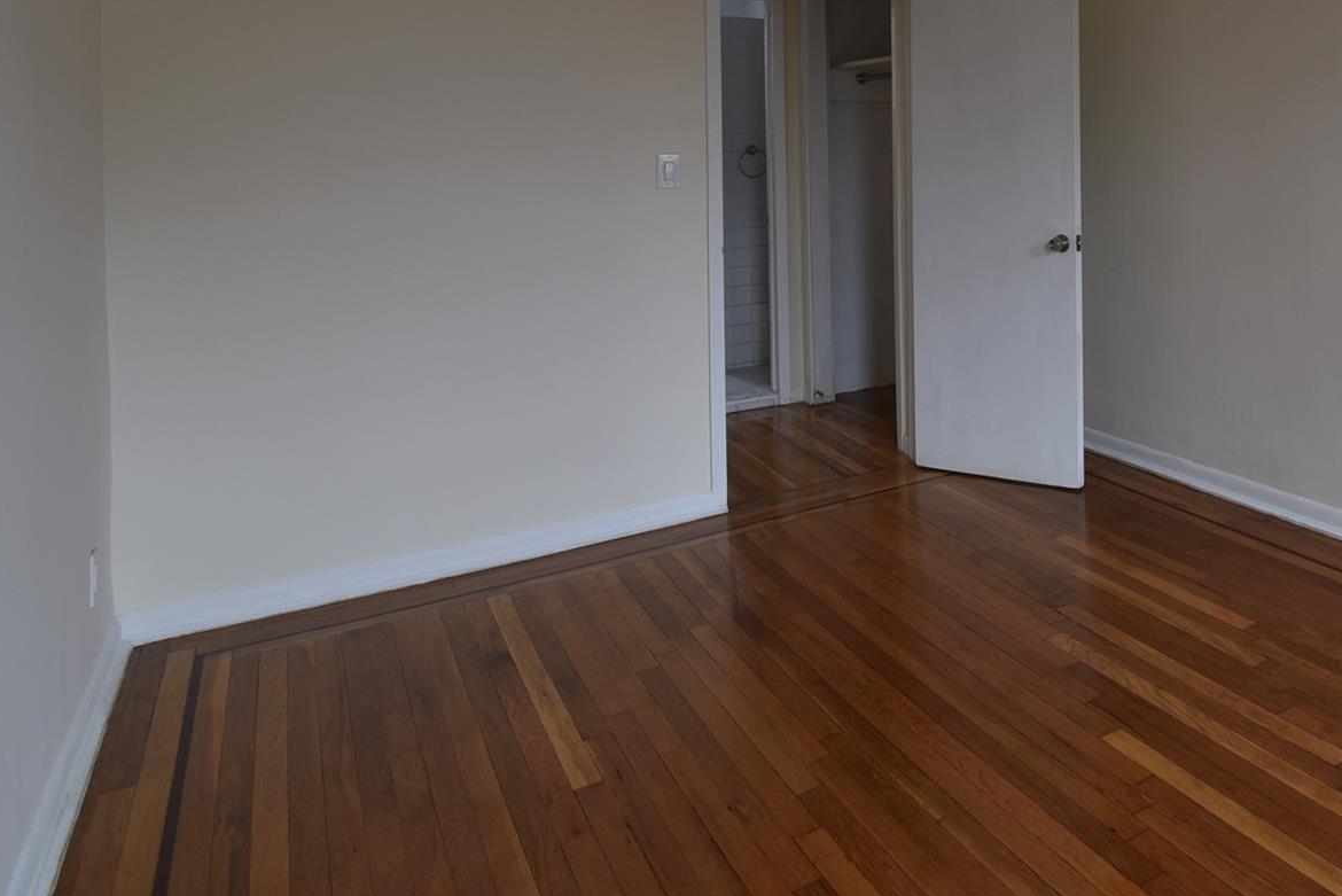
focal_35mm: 28
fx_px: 1044
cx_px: 1149
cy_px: 140
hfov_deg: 58.2
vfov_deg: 43.5
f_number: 4
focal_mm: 16
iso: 400
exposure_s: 1/60
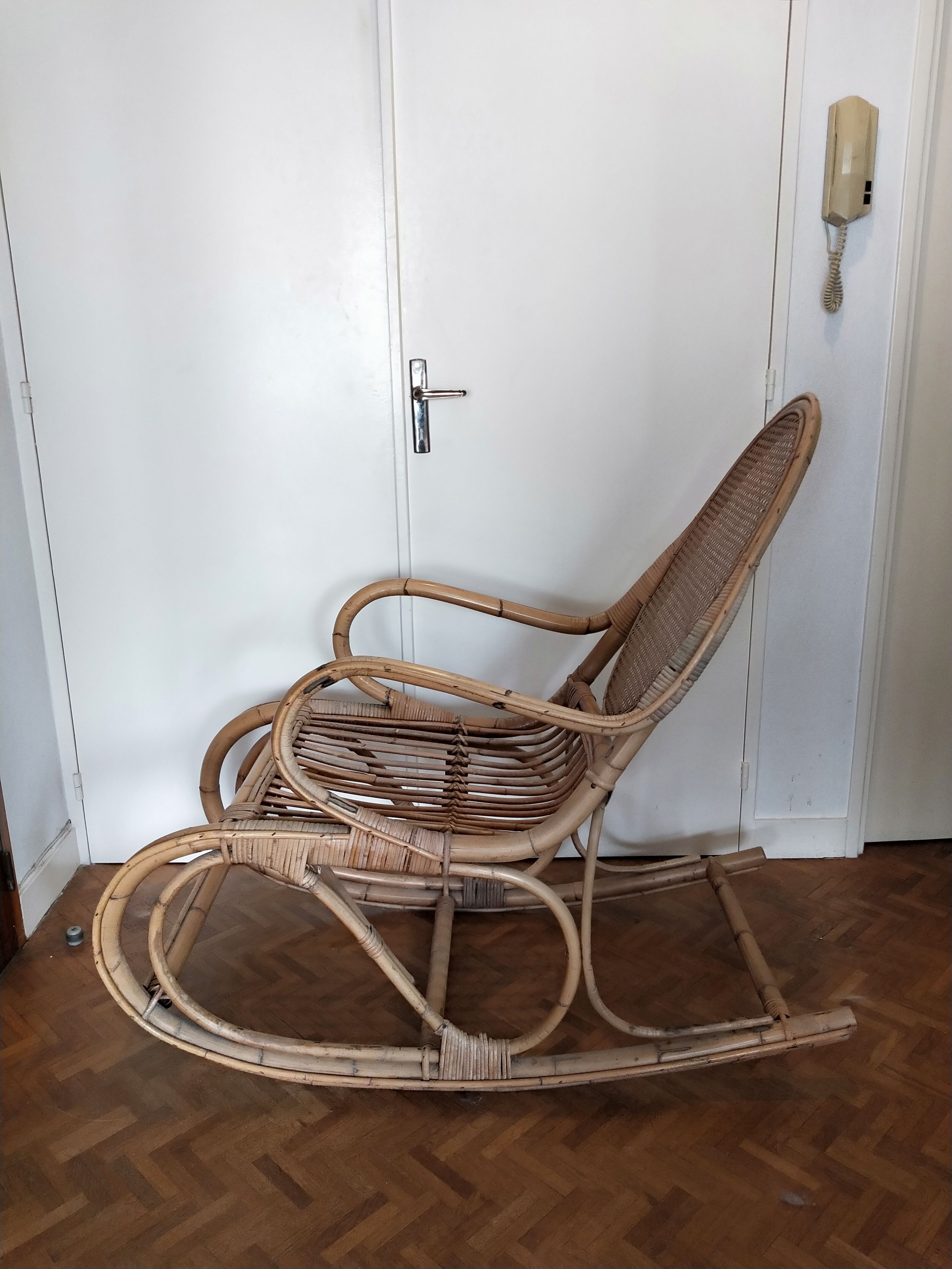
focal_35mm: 23
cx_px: 476
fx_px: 843
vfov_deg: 73.9
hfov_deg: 58.9
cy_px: 634
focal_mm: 3.99
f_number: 1.7
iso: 135
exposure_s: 1/50
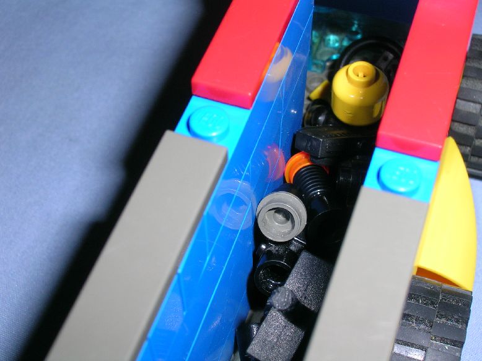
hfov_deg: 31.7
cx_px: 241
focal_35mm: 61
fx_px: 850
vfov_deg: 24.0
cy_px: 180
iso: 50
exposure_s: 1/60.1
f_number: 5.9
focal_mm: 9.3
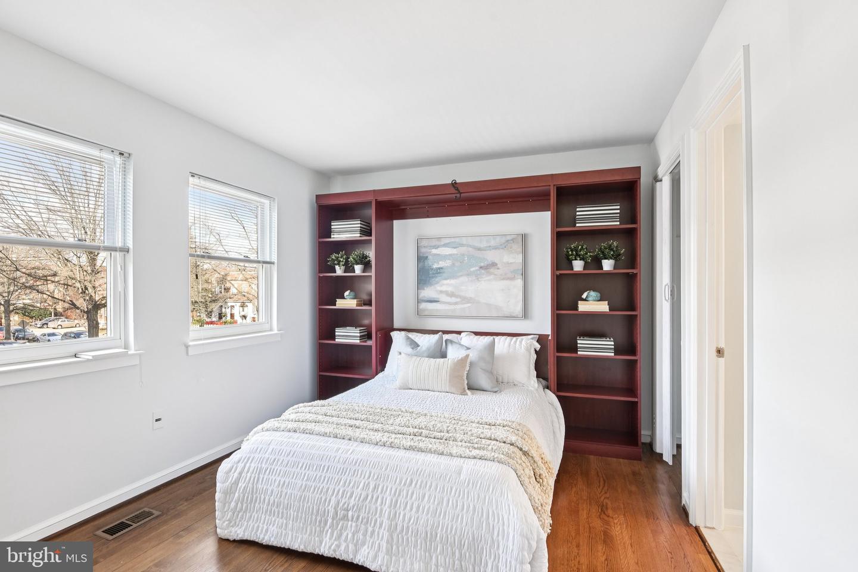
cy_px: 286
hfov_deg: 96.7
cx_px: 429
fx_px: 381
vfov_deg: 73.7
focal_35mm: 16
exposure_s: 1/10
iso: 400
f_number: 8
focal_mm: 16
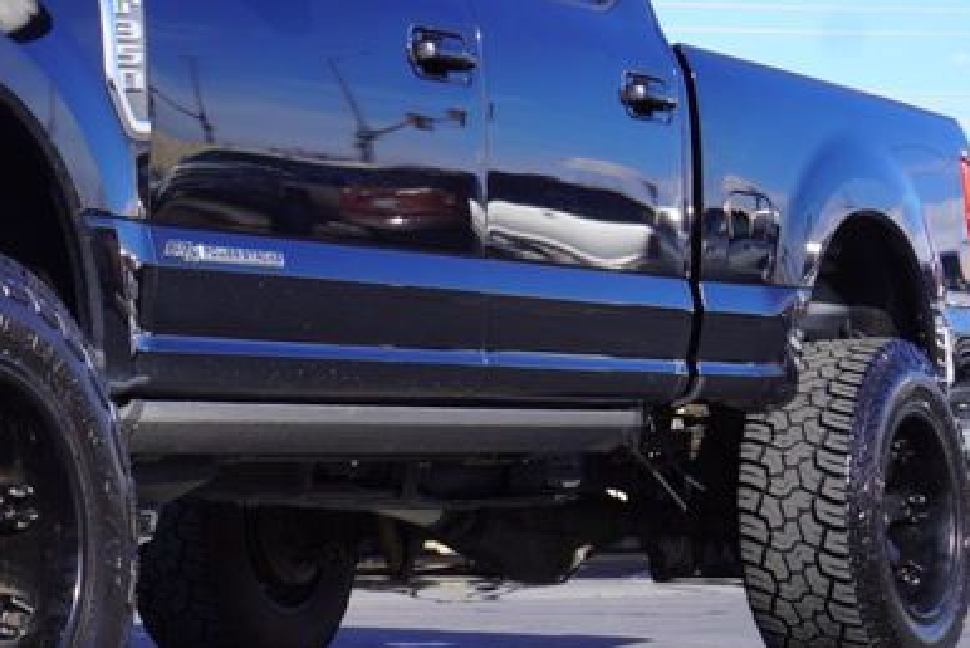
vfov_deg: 12.7
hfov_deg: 18.3
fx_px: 2894
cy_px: 173
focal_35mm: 107
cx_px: -103
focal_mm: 27
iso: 100
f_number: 9
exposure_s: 1/125
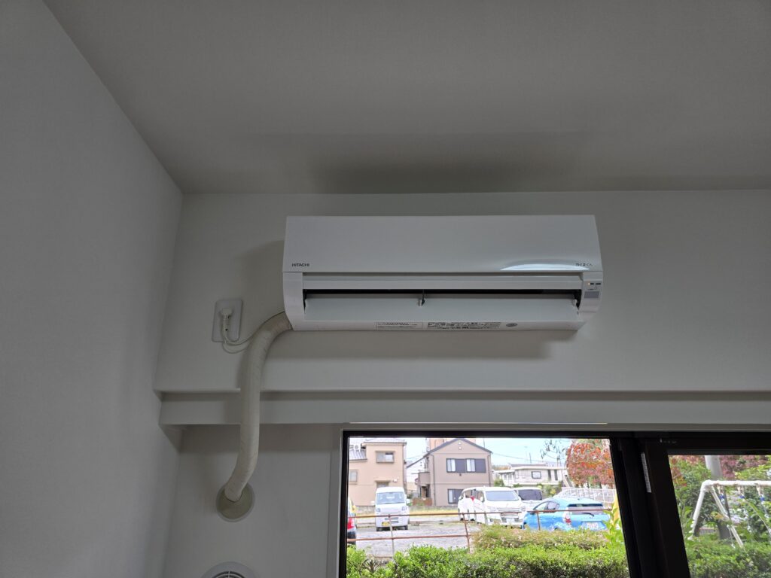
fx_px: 512
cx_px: 386
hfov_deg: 73.9
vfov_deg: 58.9
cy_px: 289
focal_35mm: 23
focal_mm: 6.3
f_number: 1.7
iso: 50
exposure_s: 1/180
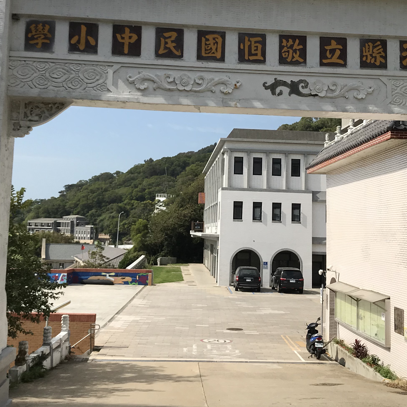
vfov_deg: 33.2
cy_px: 154
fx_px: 678
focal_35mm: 51
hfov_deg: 33.4
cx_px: 227
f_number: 1.8
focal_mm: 3.99
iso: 20
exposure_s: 1/4566
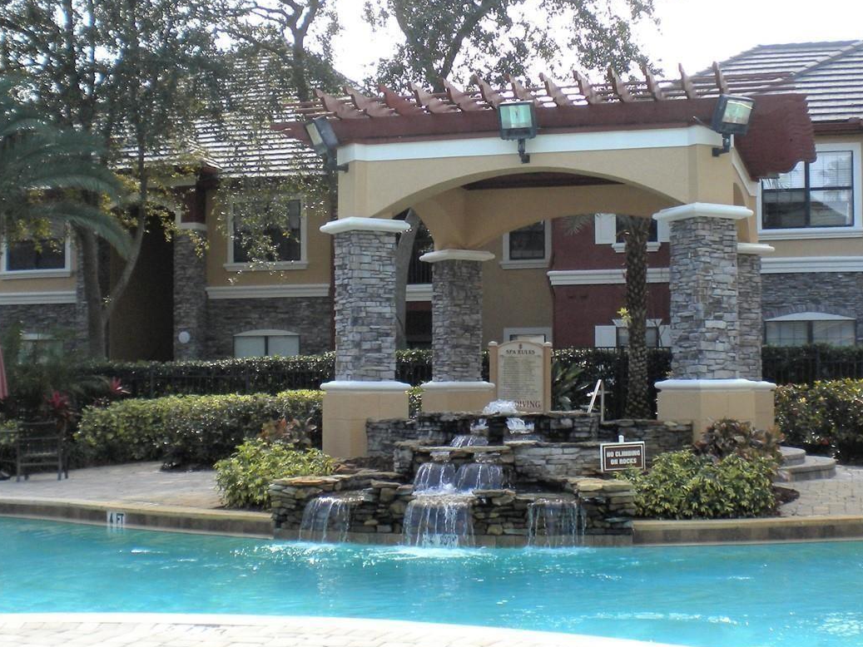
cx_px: 483
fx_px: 1346
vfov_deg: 27.0
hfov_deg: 35.5
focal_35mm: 54
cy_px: 369
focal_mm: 6.3
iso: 113
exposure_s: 1/270
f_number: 4.6
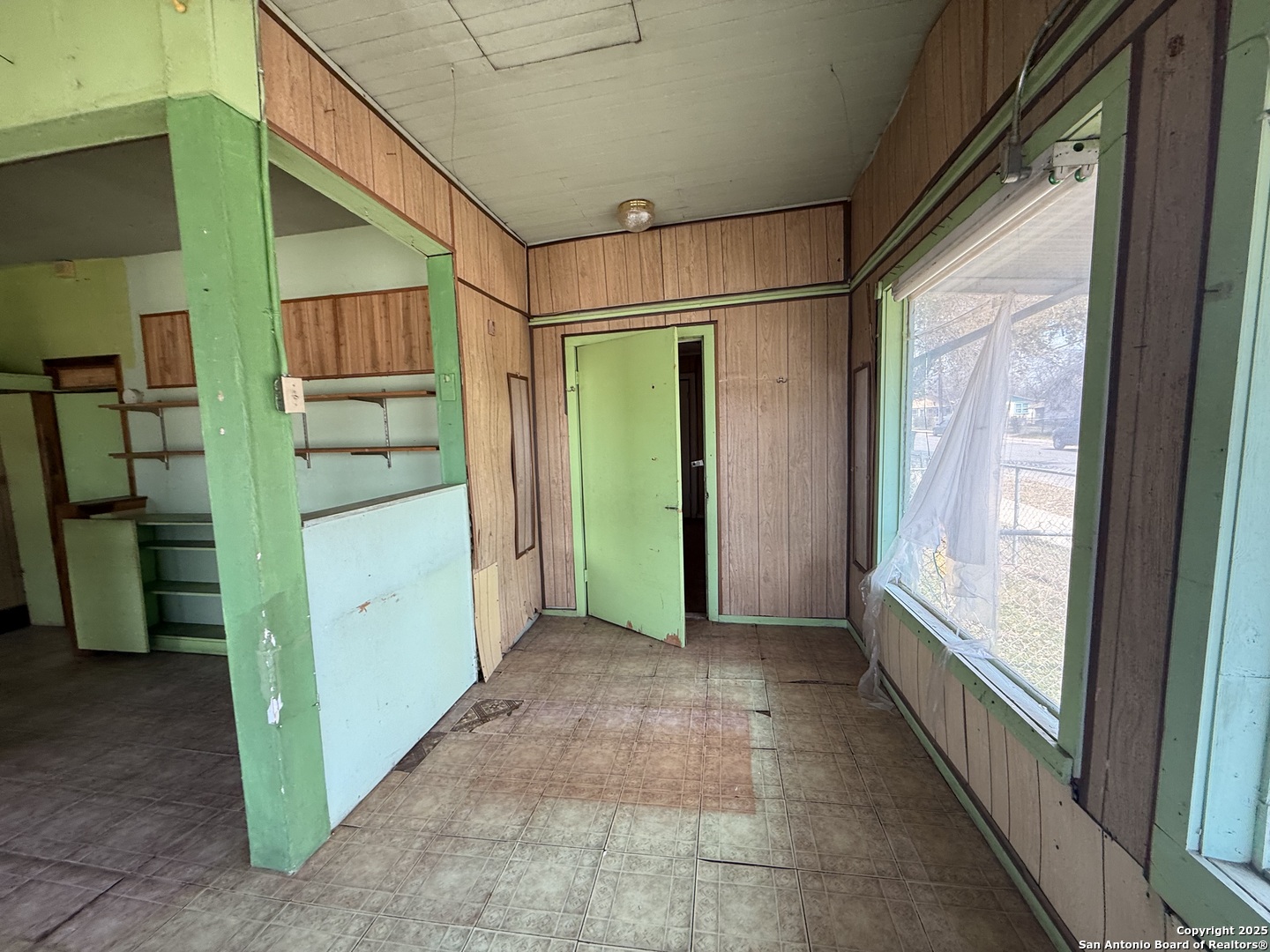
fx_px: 514
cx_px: 635
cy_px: 476
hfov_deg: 102.1
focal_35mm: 14
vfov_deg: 85.7
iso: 50
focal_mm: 2.22
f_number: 2.2
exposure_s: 1/99
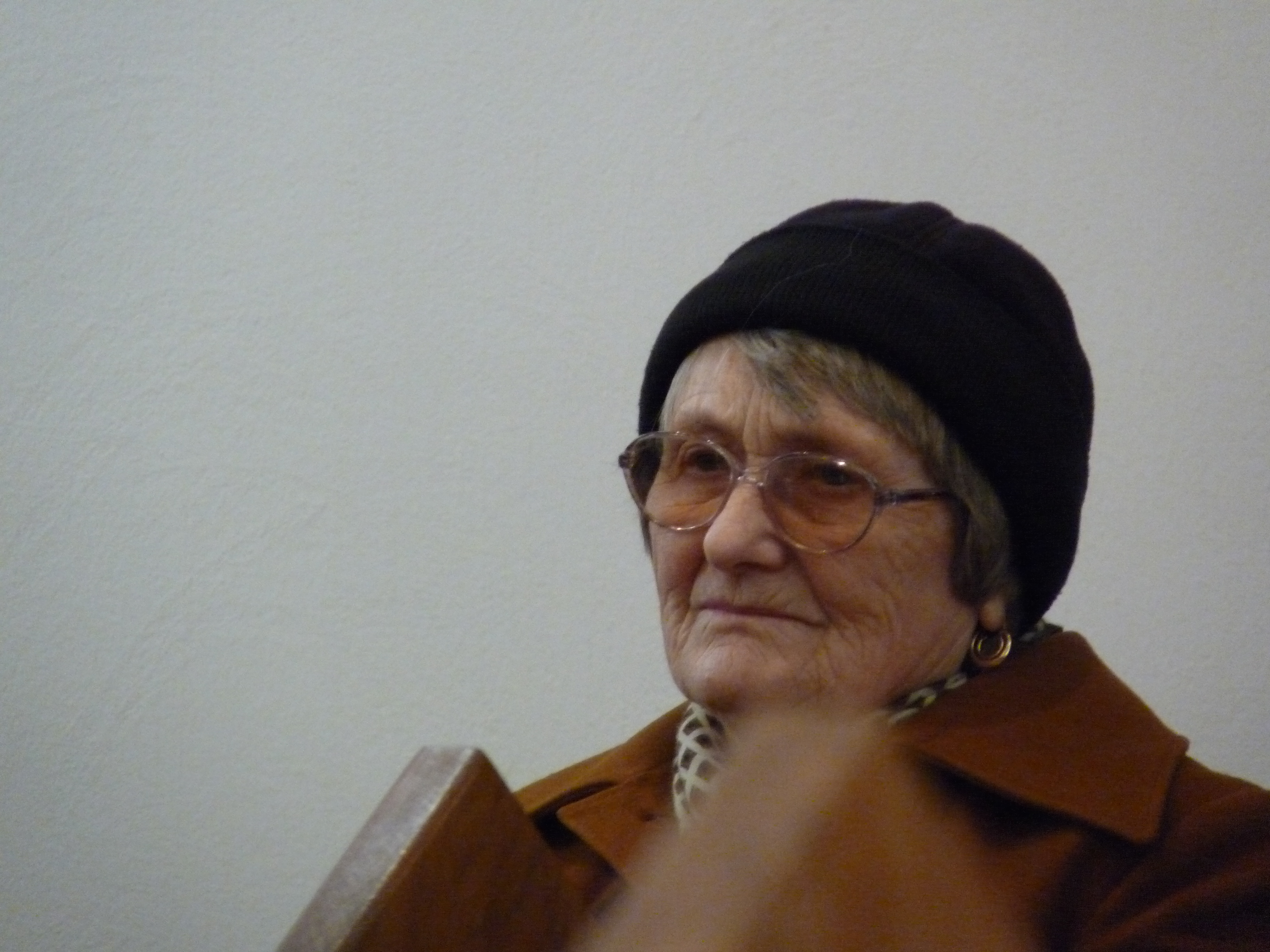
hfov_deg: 4.3
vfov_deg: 3.3
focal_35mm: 457
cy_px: 476
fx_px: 16767
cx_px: 635
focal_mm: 81.2
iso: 800
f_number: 4
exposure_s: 1/30
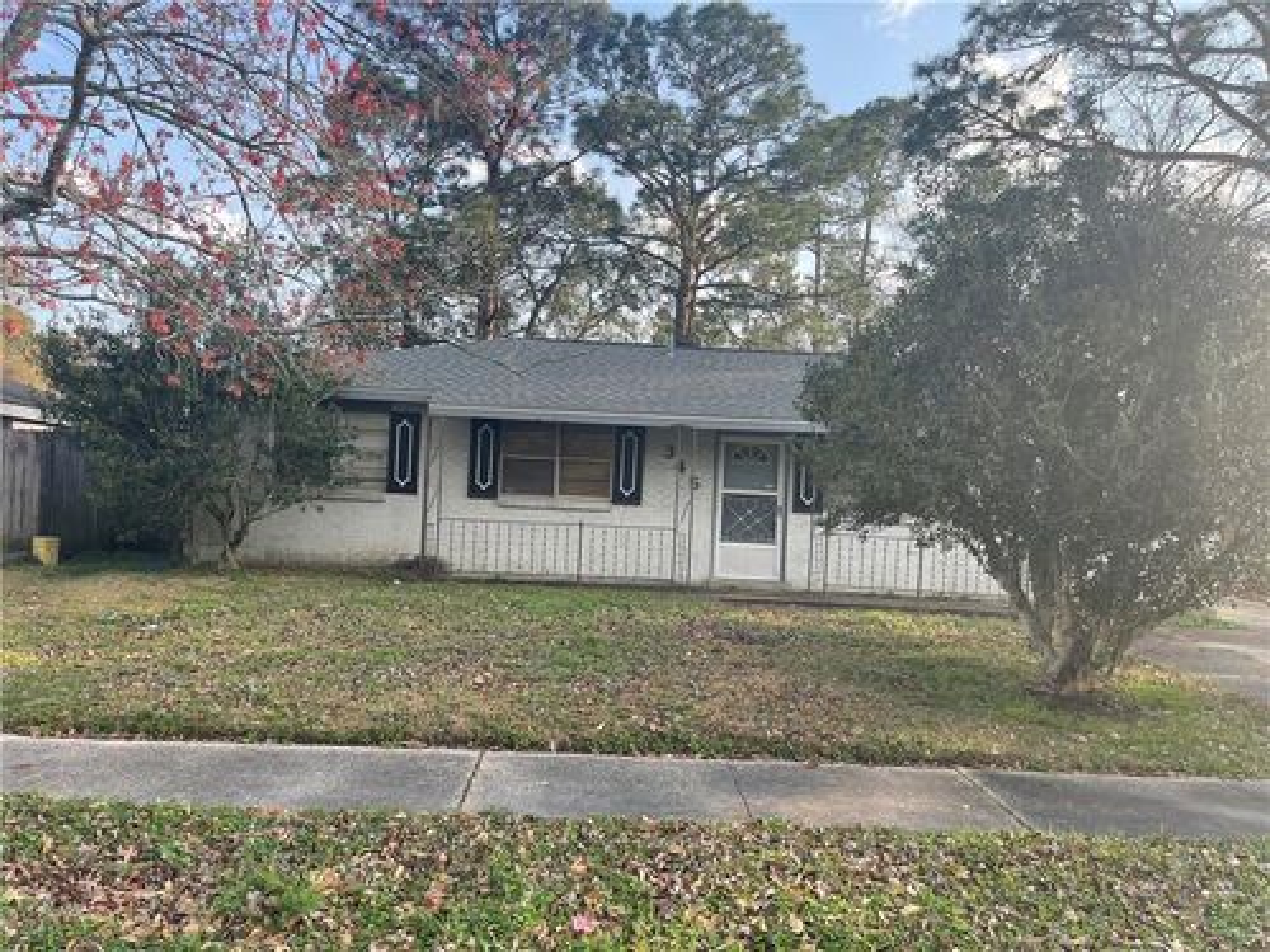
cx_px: 635
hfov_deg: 69.4
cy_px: 476
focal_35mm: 25
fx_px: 917
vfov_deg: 54.9
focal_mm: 5.1
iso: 32
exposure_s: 1/696
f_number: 1.6
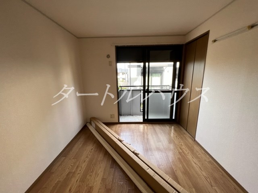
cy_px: 96
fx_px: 97
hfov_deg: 106.2
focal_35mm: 13
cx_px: 129
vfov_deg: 89.9
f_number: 1.8
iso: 80
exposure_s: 1/121
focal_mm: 1.57
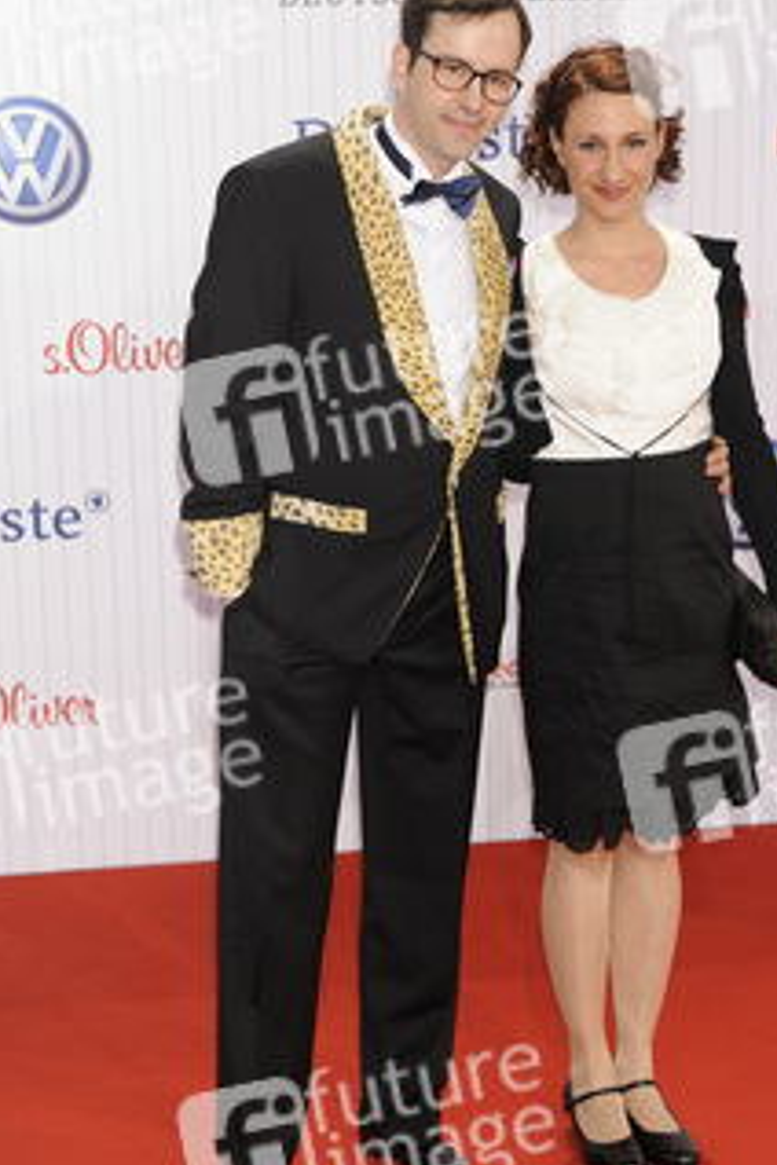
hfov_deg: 15.5
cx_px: 473
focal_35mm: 88
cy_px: 582
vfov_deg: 23.1
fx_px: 2849
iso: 320
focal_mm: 70
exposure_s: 1/160
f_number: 5.6
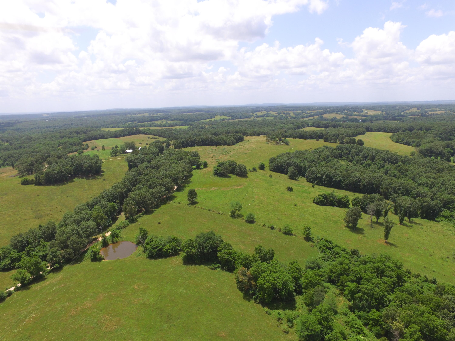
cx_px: 228
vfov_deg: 66.0
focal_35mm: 20
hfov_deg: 81.7
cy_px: 170
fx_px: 263
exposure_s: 1/1003
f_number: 2.8
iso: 100
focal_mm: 3.61
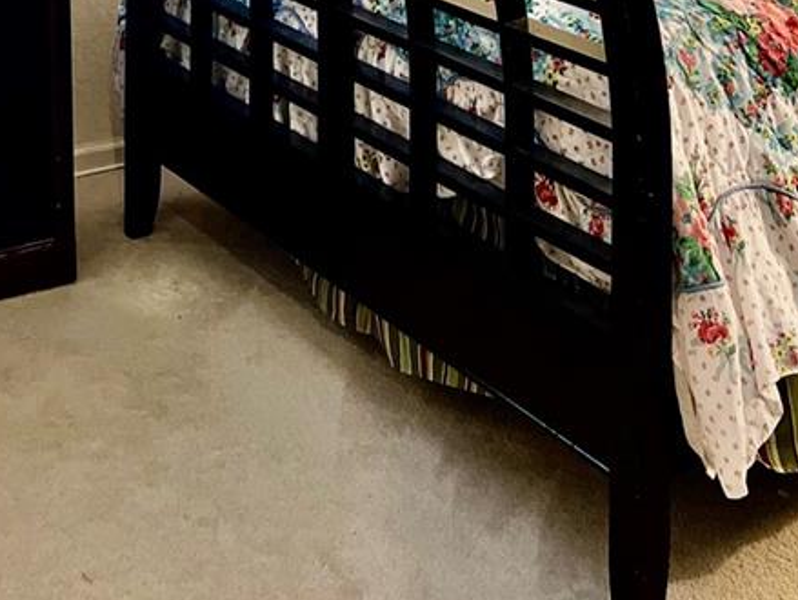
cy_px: -375
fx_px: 1638
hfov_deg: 27.4
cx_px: 360
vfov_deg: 17.9
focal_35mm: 71
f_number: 1.5
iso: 320
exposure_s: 1/60
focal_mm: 5.7
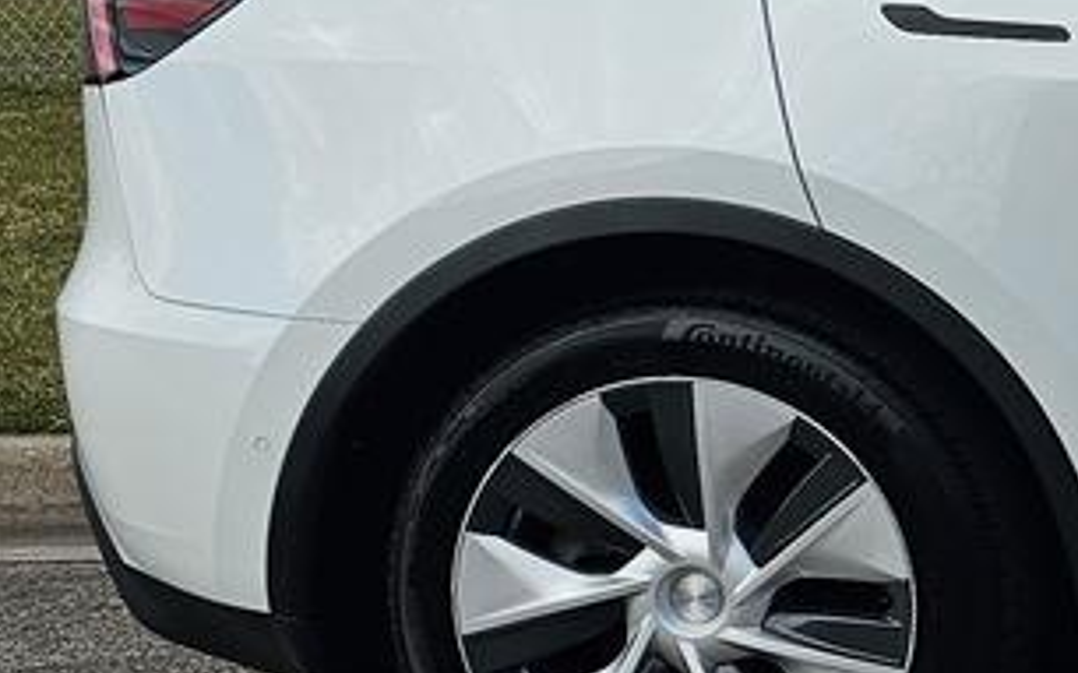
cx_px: 1846
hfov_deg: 17.3
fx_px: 2996
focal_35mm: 102
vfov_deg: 12.8
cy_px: 409
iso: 32
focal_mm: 6.3
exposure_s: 1/2000
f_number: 1.7
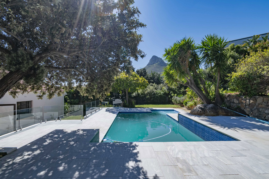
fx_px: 112
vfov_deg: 77.3
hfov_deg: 100.4
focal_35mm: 15
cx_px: 134
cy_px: 90
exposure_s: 1/160
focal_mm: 10
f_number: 16
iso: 160
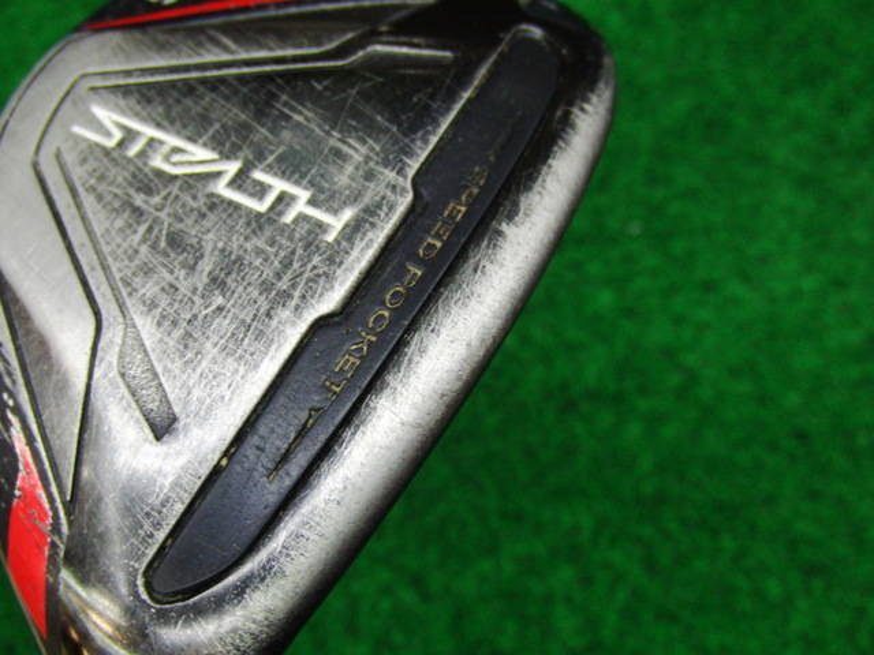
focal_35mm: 37
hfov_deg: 50.1
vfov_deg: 38.7
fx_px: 934
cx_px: 437
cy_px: 328
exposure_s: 1/60
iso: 400
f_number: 3.6
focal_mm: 6.42
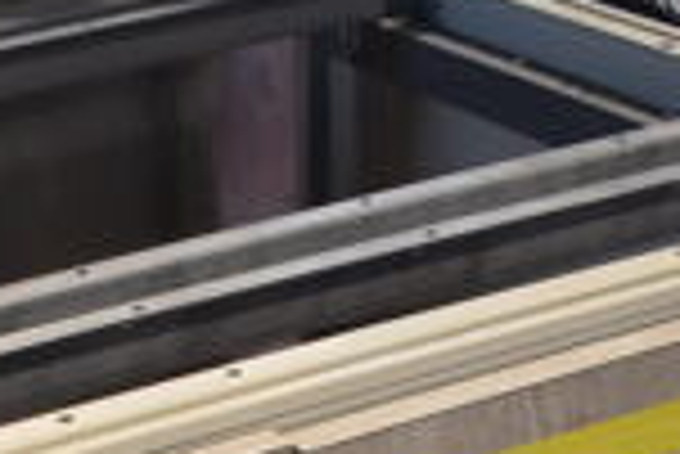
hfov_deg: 18.4
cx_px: 36
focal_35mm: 109
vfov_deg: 11.4
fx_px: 2061
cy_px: 895
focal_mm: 18
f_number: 3.5
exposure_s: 1/125
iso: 1250
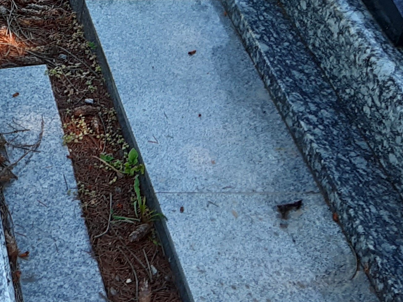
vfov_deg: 15.8
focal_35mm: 92
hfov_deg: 18.7
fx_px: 1071
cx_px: -209
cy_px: 16
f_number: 1.7
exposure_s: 1/114
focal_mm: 3.92
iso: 40
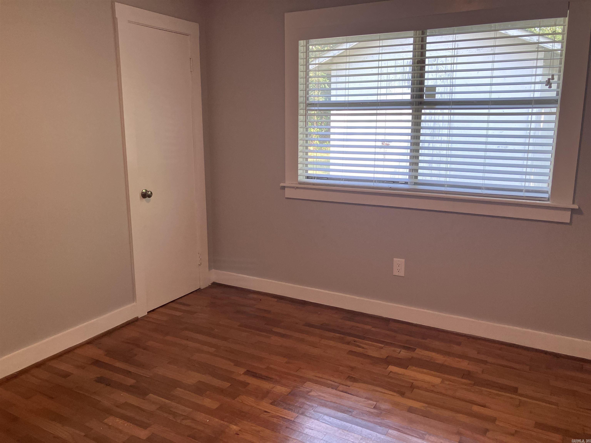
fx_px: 478
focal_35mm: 28
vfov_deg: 49.7
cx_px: 296
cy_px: 222
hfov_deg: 63.4
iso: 64
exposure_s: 1/120
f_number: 1.8
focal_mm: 3.99
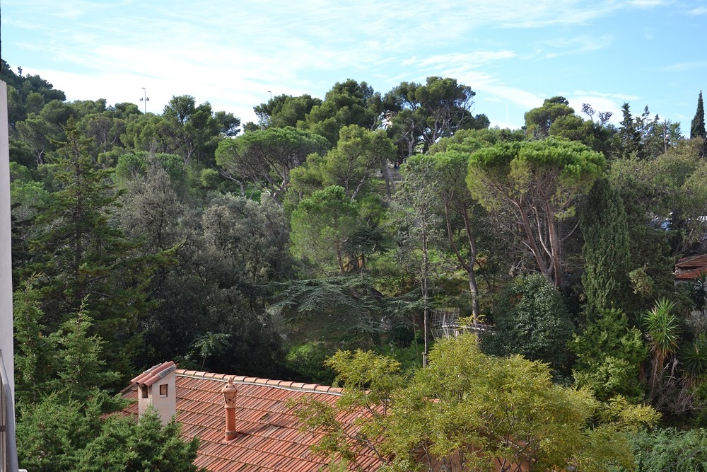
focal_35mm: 48
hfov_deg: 41.1
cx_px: 354
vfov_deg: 28.1
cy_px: 236
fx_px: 943
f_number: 6.3
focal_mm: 32
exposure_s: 1/160
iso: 100
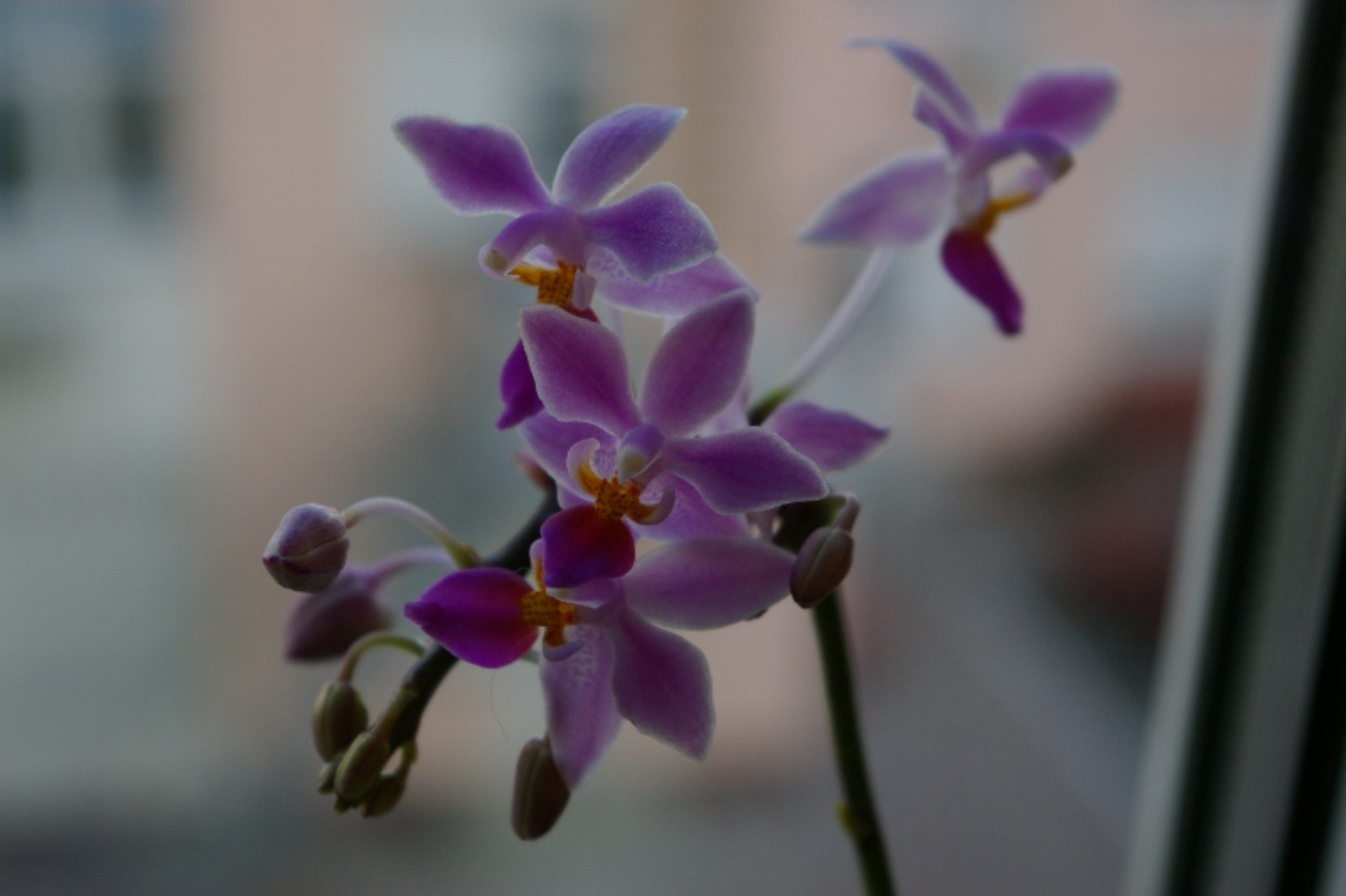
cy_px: 448
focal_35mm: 82
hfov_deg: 24.6
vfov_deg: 16.5
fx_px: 3083
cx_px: 673
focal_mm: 55
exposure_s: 1/125
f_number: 8
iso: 400
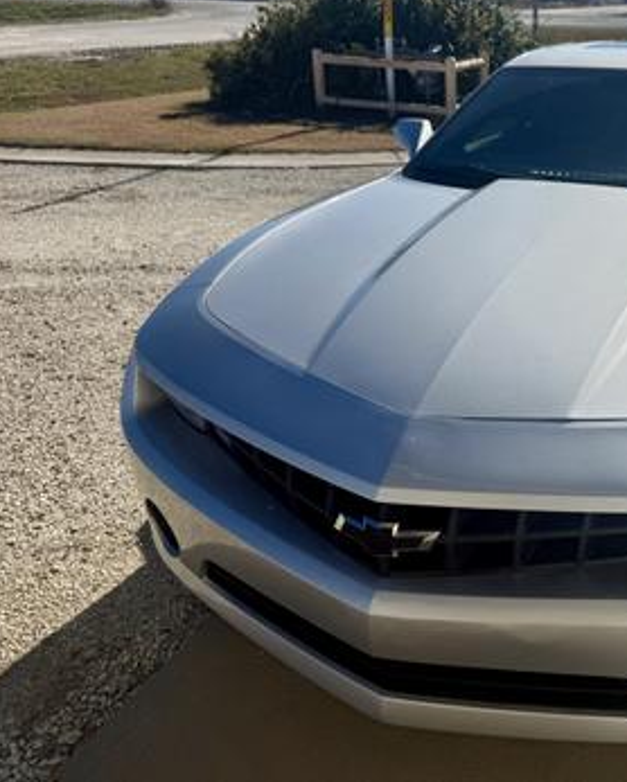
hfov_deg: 40.6
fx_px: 788
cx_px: 544
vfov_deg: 52.8
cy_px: 358
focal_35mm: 34
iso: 80
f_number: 1.78
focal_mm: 6.76
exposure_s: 1/14286
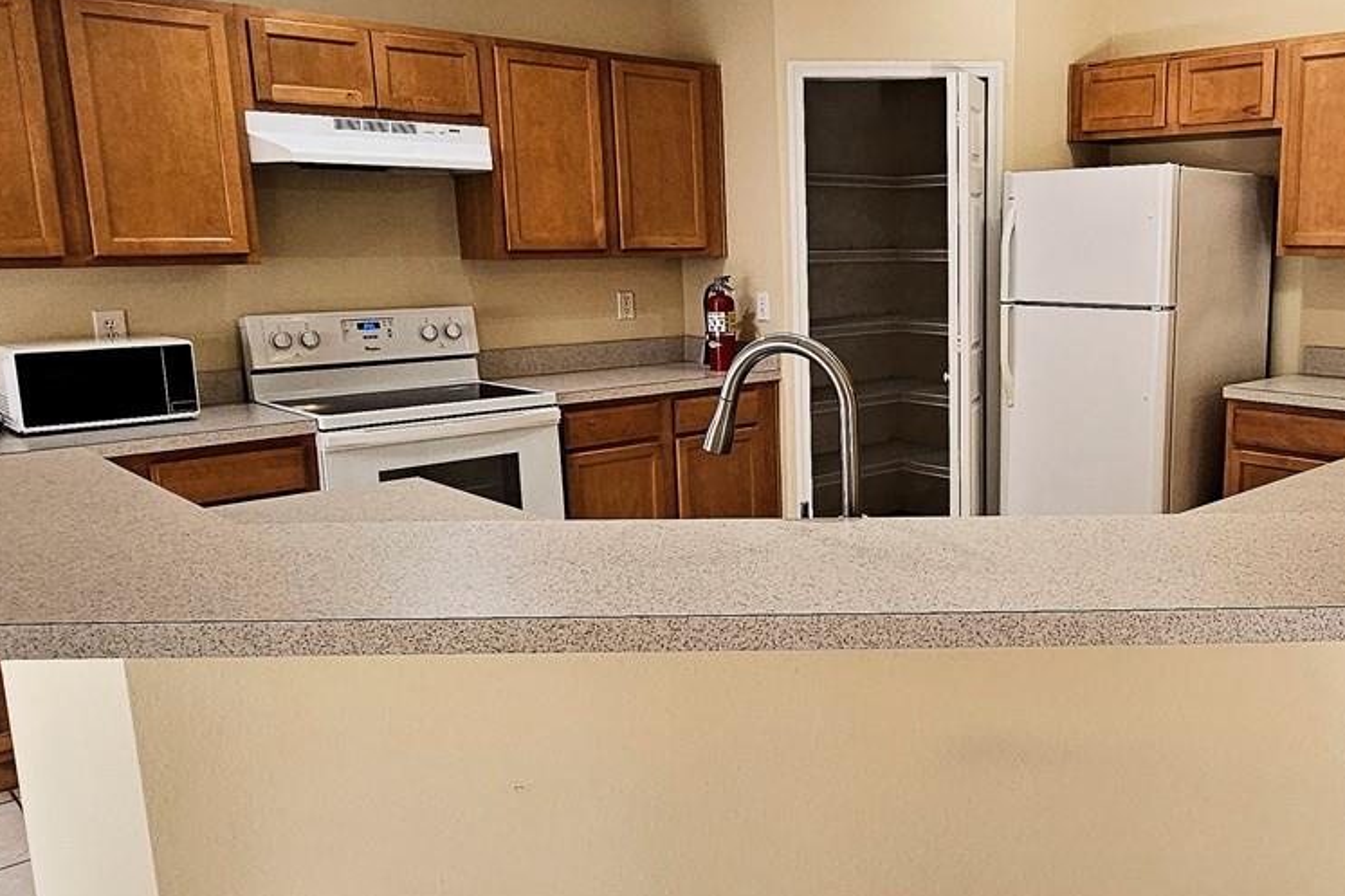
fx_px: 1083
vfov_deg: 44.9
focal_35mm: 29
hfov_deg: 61.0
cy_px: 462
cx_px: 968
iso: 160
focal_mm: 2.2
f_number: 2.2
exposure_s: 1/60
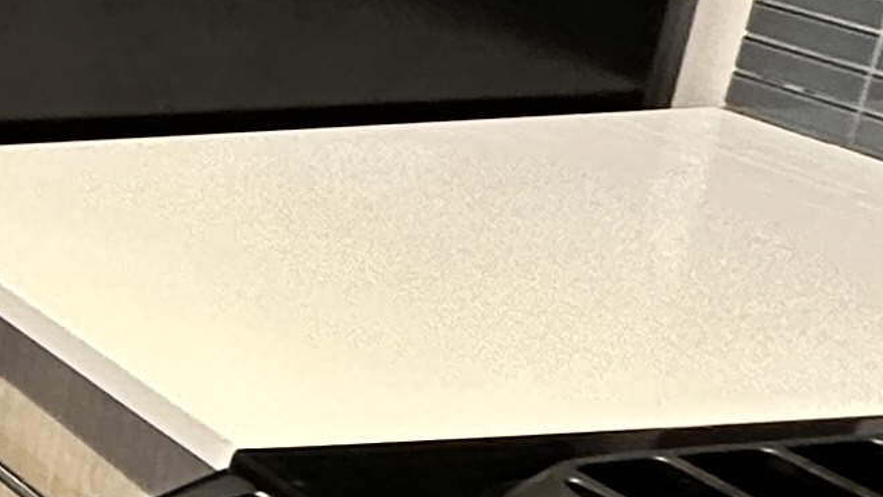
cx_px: -1061
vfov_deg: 12.9
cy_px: 273
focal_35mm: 94
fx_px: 2201
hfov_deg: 15.7
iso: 320
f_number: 2.2
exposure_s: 1/60
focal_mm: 2.22
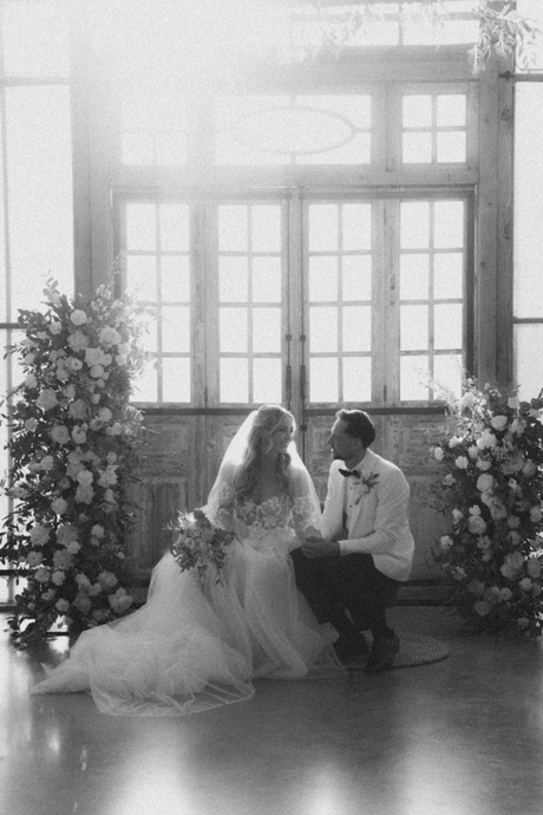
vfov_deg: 28.8
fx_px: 1584
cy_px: 408
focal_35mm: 70
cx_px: 272
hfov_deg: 19.5
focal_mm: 70
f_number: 4.5
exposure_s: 1/250
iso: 250
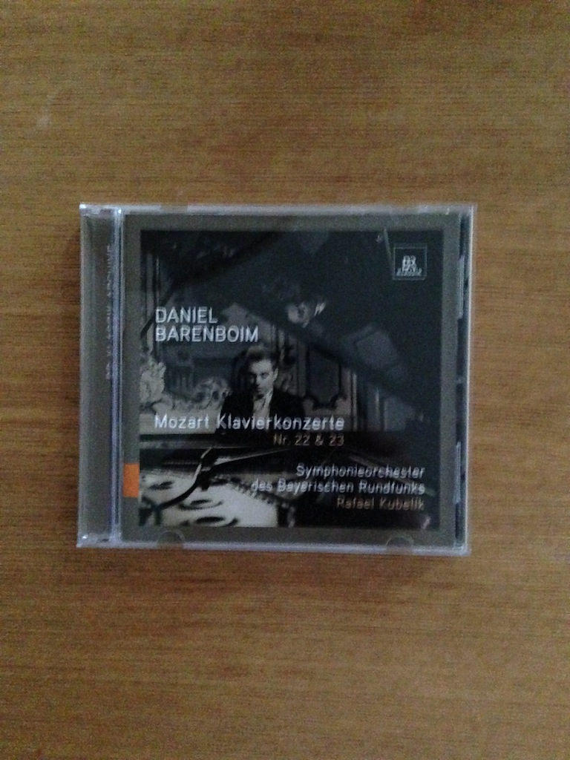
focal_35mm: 66
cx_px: 285
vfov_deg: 29.4
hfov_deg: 22.3
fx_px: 1449
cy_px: 380
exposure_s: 1/15
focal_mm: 4.12
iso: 2000
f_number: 2.4
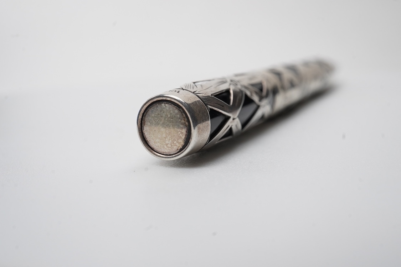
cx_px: 200
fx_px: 501
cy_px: 134
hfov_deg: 43.6
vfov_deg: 29.9
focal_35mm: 45
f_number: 22
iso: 400
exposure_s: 1/100
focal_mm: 30
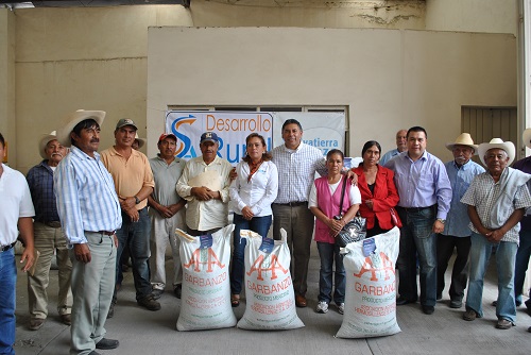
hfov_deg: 61.9
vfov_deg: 43.7
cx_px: 266
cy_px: 178
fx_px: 443
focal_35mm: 30
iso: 200
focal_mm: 20
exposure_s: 1/125
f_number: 5.6
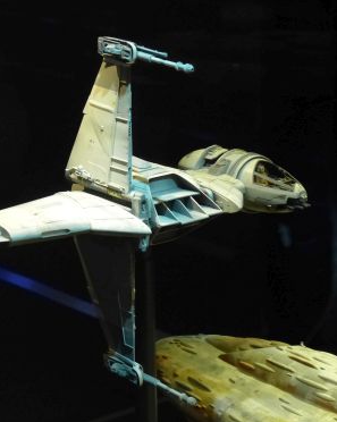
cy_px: 212
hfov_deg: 14.0
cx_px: 65
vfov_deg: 17.6
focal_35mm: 109
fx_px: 1361
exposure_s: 1/20
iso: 800
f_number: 2.8
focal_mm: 15
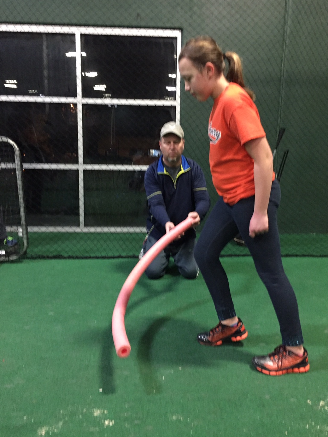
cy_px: 213
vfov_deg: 60.0
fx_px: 379
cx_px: 168
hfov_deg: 46.8
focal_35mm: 30
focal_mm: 4.15
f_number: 2.2
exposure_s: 1/15
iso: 320
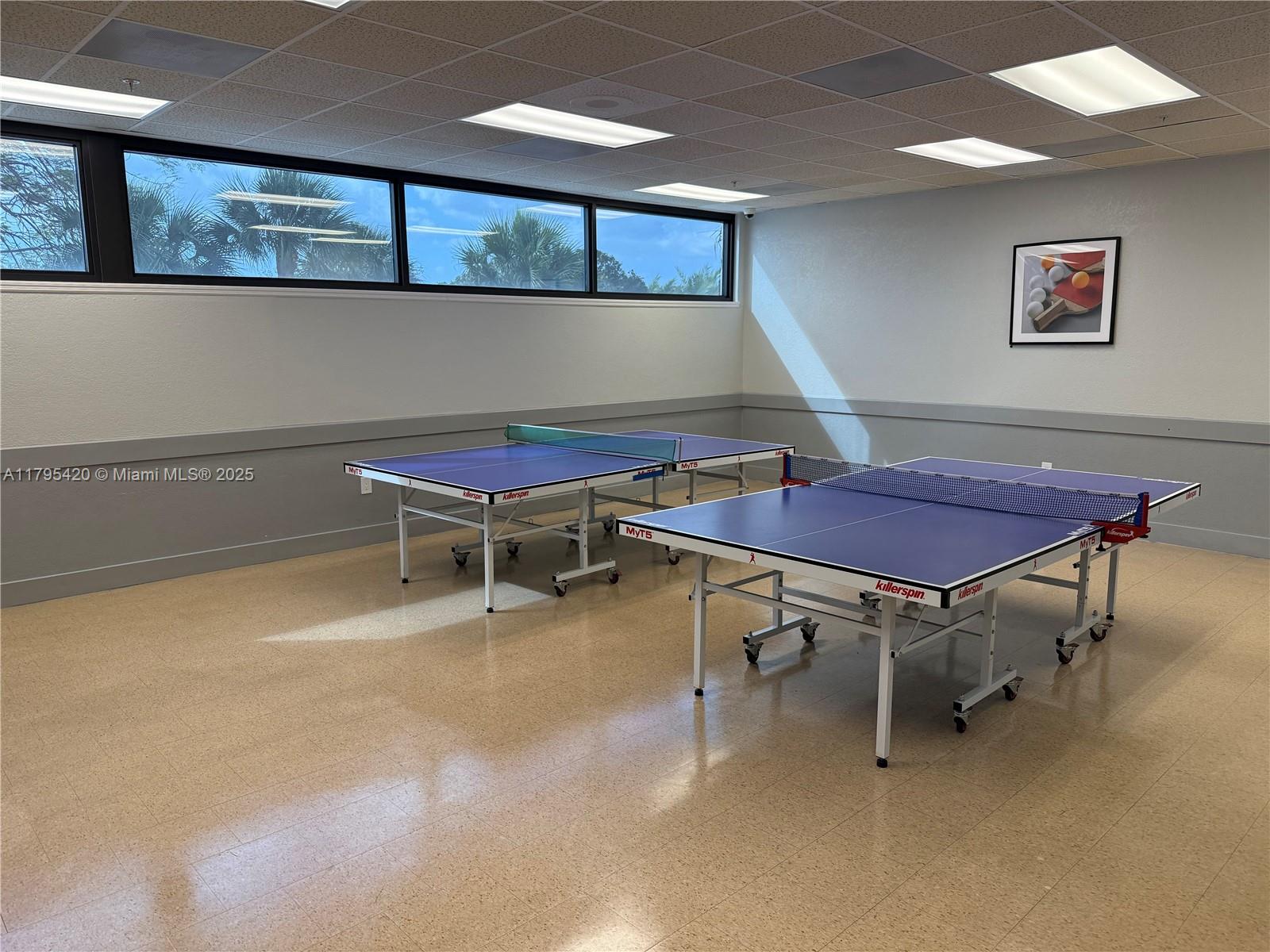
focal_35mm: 24
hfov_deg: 71.6
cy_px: 476
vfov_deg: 56.8
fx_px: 881
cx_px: 635
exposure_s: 1/240
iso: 160
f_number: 1.78
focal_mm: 6.76
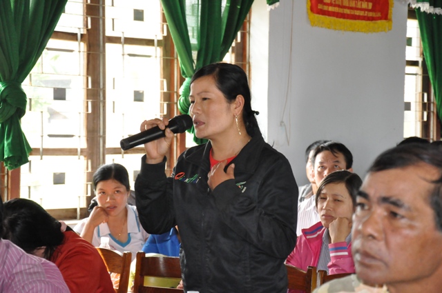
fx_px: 1288
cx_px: 221
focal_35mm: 105
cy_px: 146
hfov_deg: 19.5
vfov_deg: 13.0
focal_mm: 70
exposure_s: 1/200
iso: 3200
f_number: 8
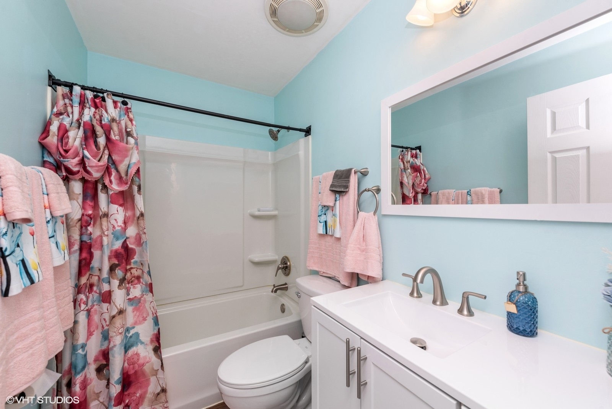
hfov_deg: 104.2
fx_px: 238
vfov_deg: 81.3
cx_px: 306
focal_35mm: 14
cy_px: 204
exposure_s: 1/80
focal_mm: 14
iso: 200
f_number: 8
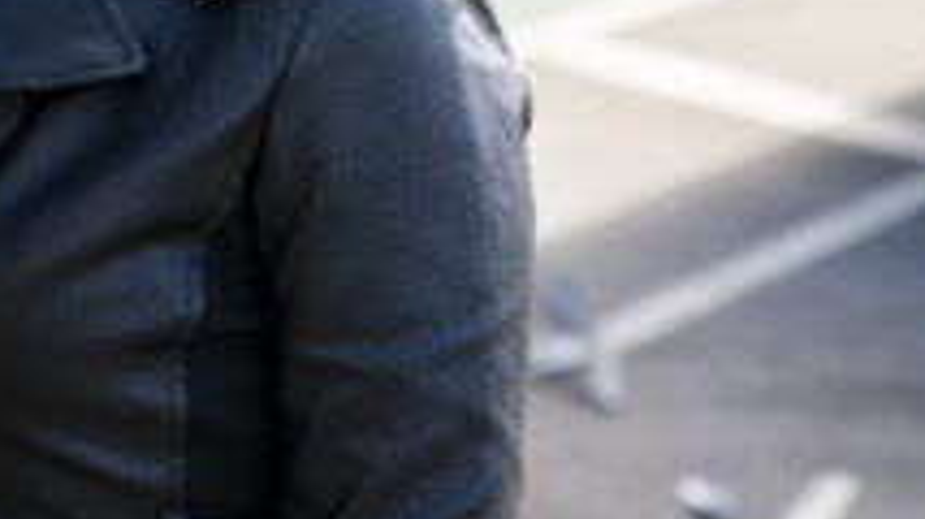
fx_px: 5539
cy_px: -199
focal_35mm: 226
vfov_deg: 5.3
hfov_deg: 9.2
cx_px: -605
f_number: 3.5
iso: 400
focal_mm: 60
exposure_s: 1/800
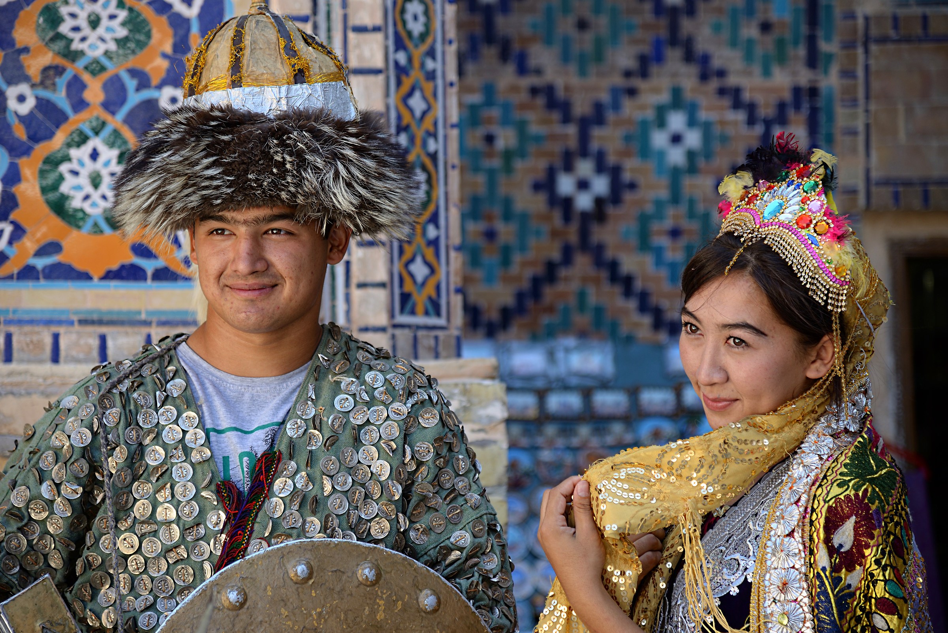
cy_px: 316
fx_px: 3161
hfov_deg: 17.1
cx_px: 474
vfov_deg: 11.4
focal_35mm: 120
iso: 100
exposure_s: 1/125
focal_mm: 120
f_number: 4
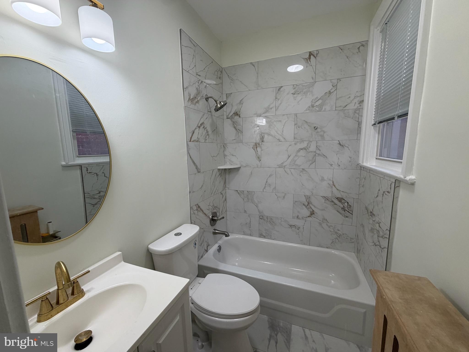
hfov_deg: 102.1
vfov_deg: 85.7
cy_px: 176
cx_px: 234
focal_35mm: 14
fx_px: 190
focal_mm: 2.22
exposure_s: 1/120
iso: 125
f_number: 2.2
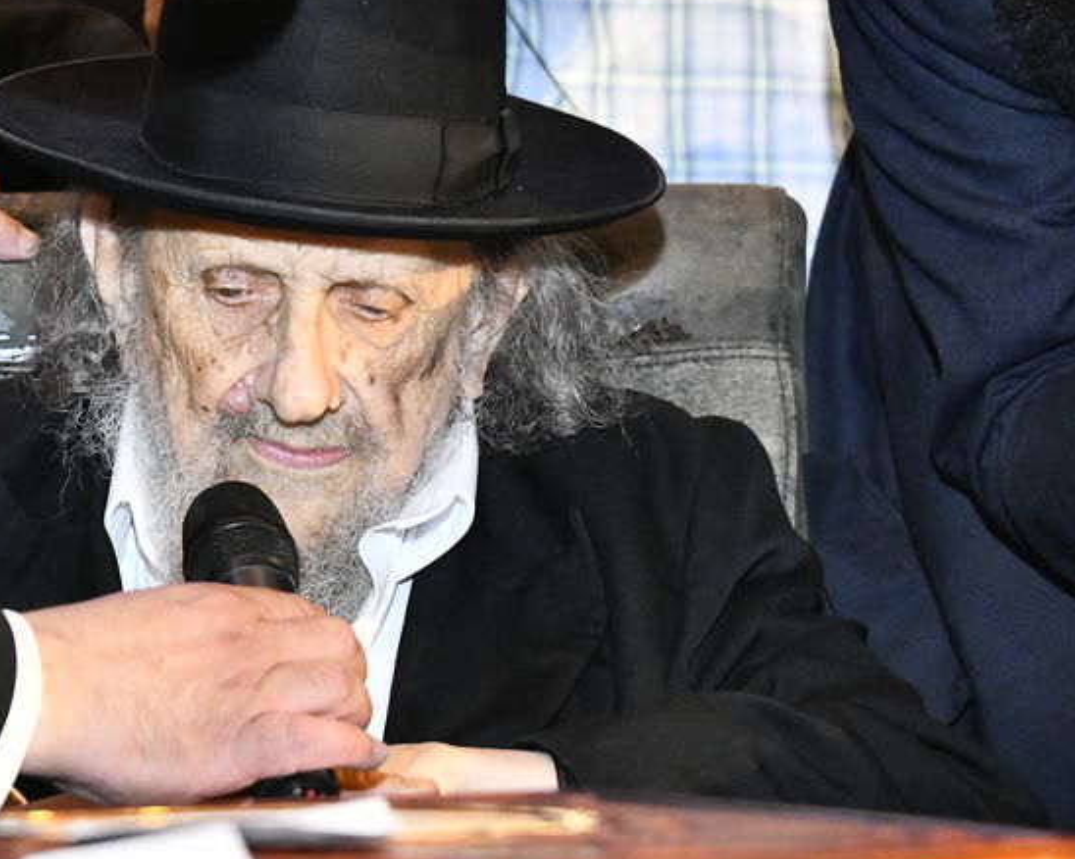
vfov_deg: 9.5
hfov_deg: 11.8
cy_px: 323
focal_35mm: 163
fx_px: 5184
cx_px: 316
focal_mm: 68
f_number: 5.6
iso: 2500
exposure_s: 1/100
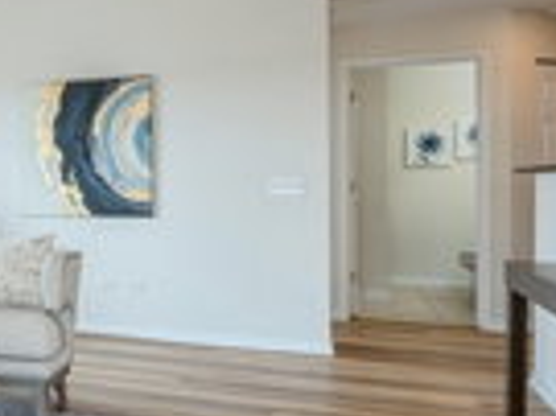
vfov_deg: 30.2
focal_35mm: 48
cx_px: -91
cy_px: 173
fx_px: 770
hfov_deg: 33.3
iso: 200
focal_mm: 14
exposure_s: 1/15
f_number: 9.5
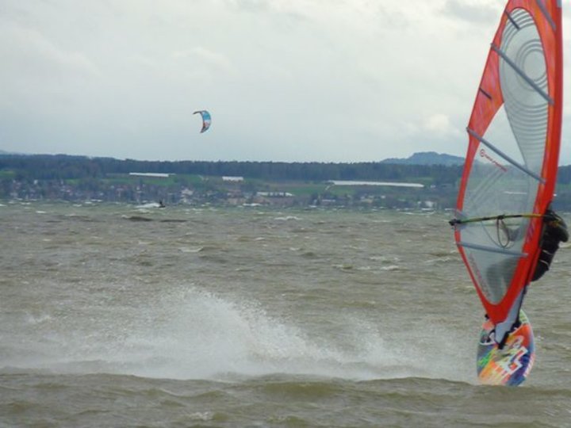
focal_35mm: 300
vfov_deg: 5.0
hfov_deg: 6.6
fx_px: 4949
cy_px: 214
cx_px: 286
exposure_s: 1/640
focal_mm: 49.2
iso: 500
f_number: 5.6
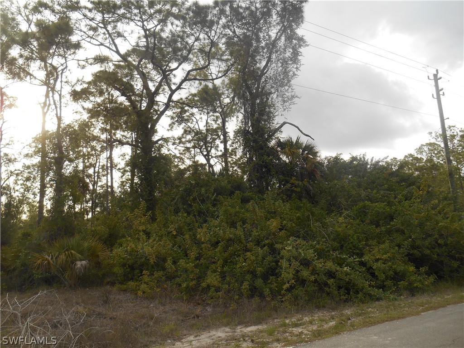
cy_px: 174
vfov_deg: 53.1
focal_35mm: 26
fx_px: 349
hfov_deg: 67.3
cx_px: 232
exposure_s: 1/160
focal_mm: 4.7
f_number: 3.4
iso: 80
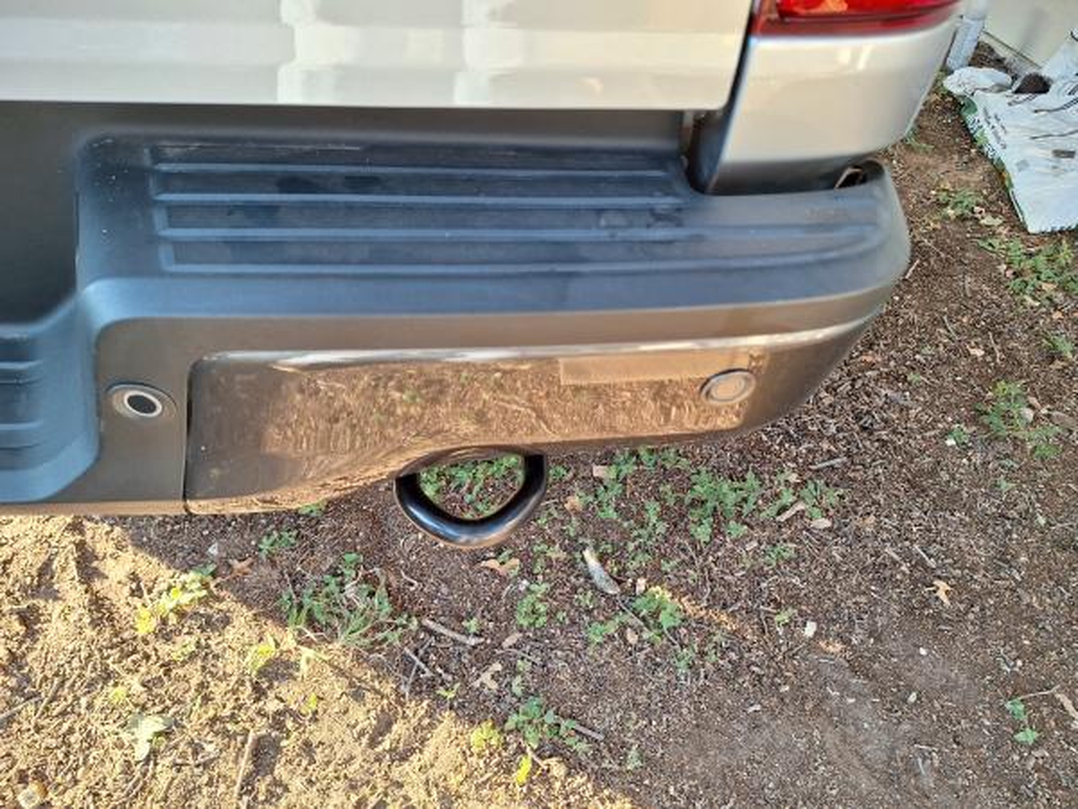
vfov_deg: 58.9
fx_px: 716
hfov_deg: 73.9
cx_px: 539
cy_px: 404
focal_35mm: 23
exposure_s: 1/120
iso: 50
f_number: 1.8
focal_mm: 5.54
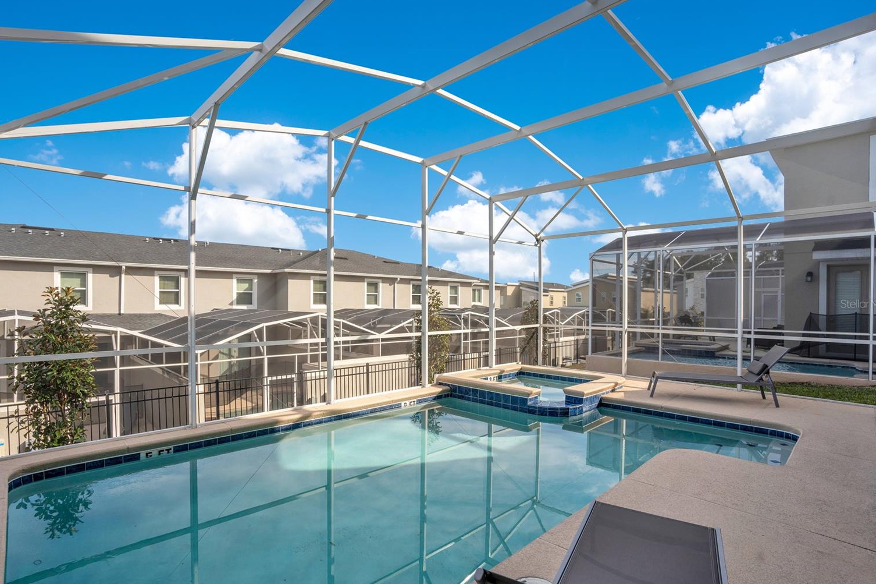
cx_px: 427
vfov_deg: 70.4
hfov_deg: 93.3
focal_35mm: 17
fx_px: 414
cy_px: 303
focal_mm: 16
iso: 100
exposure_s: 1/200
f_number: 8
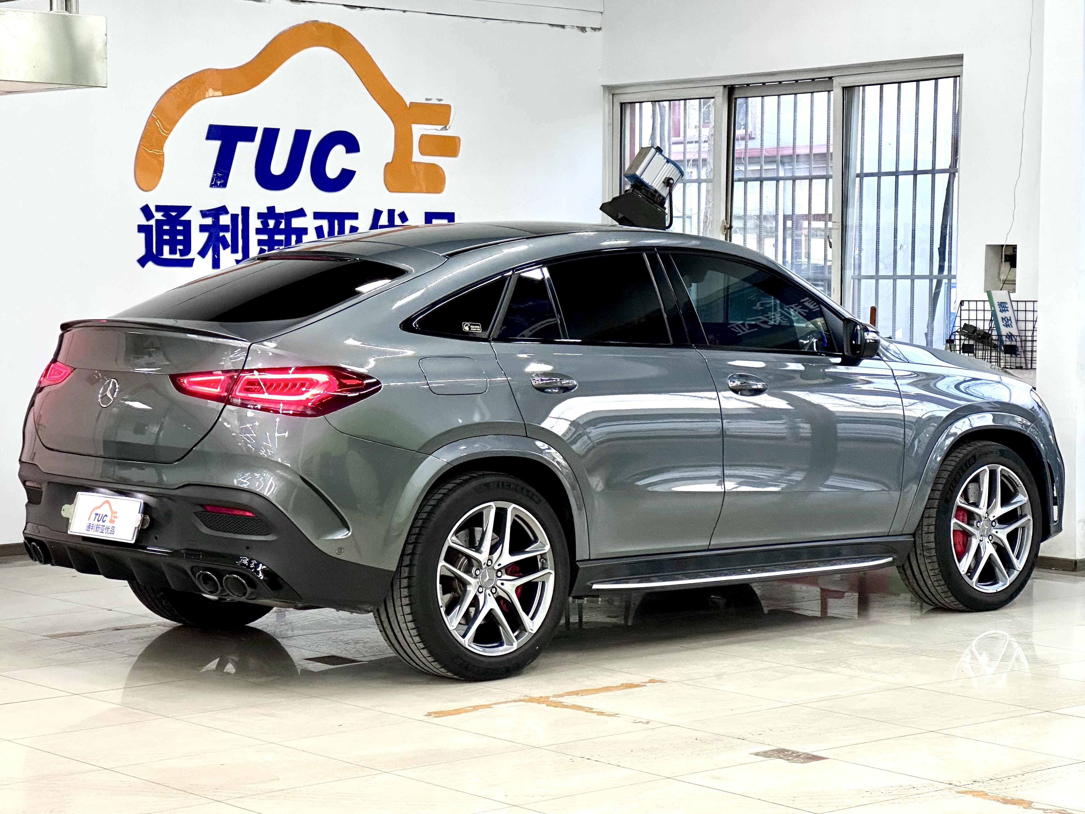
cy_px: 407
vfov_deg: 19.1
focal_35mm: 77
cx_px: 542
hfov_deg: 25.3
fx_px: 2413
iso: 640
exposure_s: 1/60
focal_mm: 9
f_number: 2.8
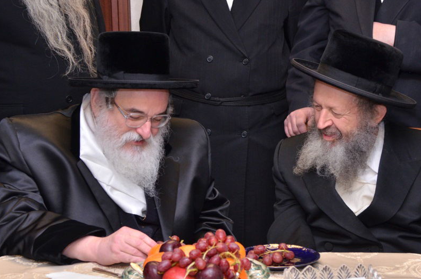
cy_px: 161
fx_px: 1179
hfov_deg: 20.2
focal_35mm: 101
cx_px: 225
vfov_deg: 13.5
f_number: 5.3
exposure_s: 1/160
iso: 800
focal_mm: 52
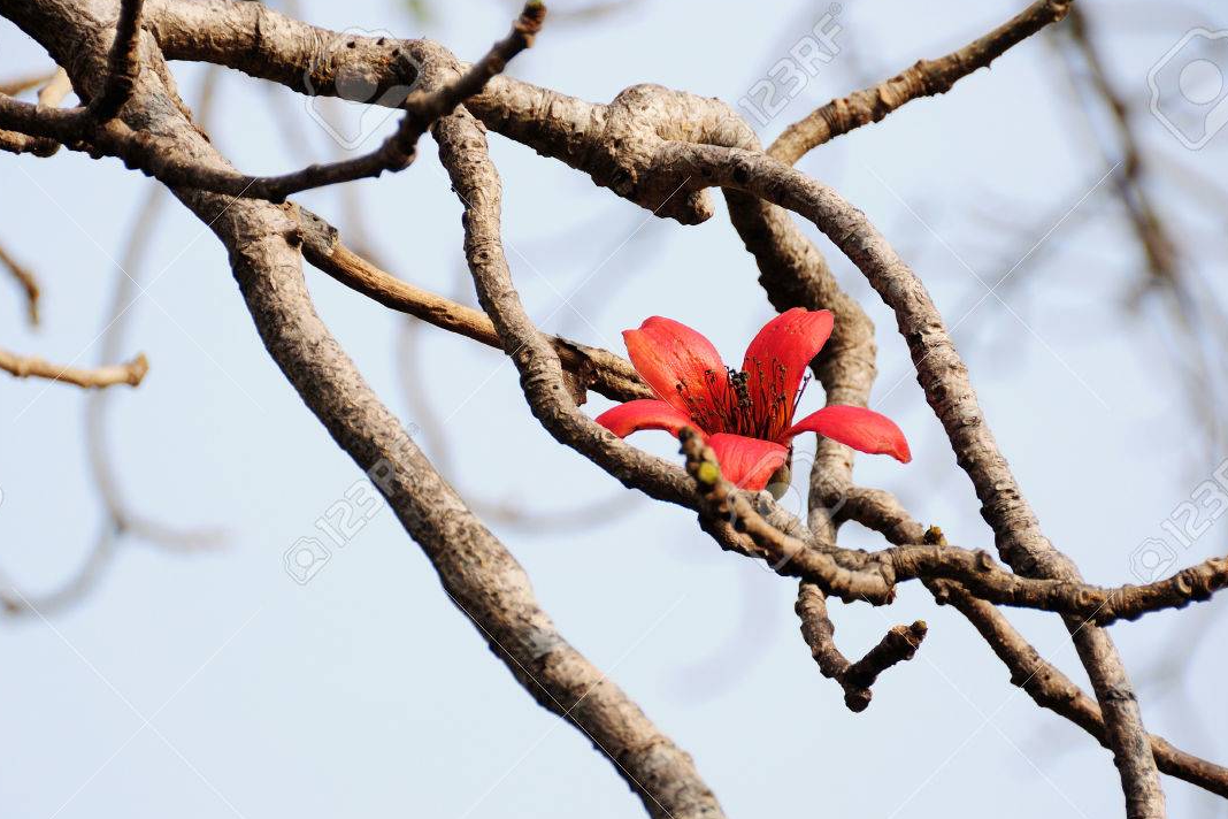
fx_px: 10574
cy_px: 462
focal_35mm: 310
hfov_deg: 6.6
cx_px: 566
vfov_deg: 4.4
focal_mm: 170
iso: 200
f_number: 5.6
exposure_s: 1/500
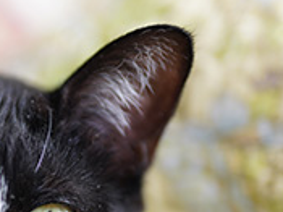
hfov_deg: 11.7
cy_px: 252
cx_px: -81
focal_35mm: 165
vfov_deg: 8.9
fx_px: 1348
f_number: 1.4
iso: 100
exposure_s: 1/60
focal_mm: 50
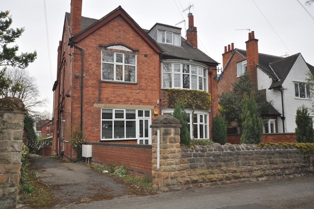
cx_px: 157
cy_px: 104
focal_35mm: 30
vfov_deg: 43.5
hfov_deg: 62.0
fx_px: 261
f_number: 5.6
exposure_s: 1/200
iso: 280
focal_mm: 20
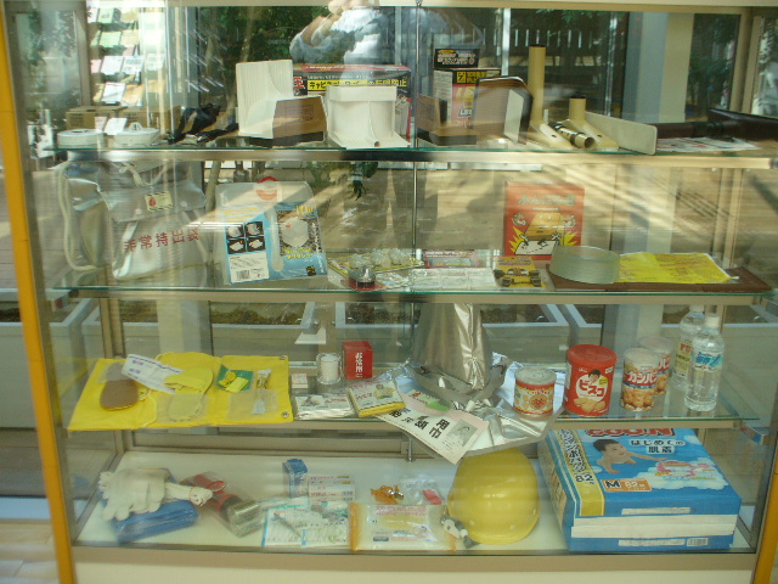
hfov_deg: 50.1
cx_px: 389
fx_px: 832
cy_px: 292
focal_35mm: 37
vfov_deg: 38.7
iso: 80
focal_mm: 6.1
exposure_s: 1/125
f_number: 2.8
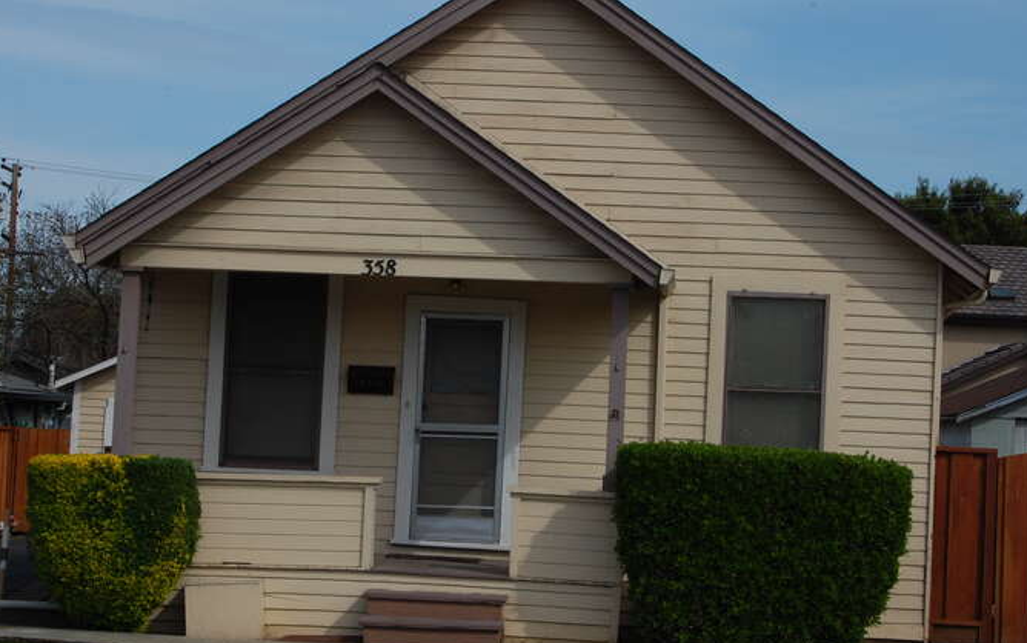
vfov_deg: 13.0
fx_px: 2817
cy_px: 297
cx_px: 530
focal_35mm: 101
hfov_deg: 20.7
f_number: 16
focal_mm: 55
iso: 200
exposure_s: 1/160
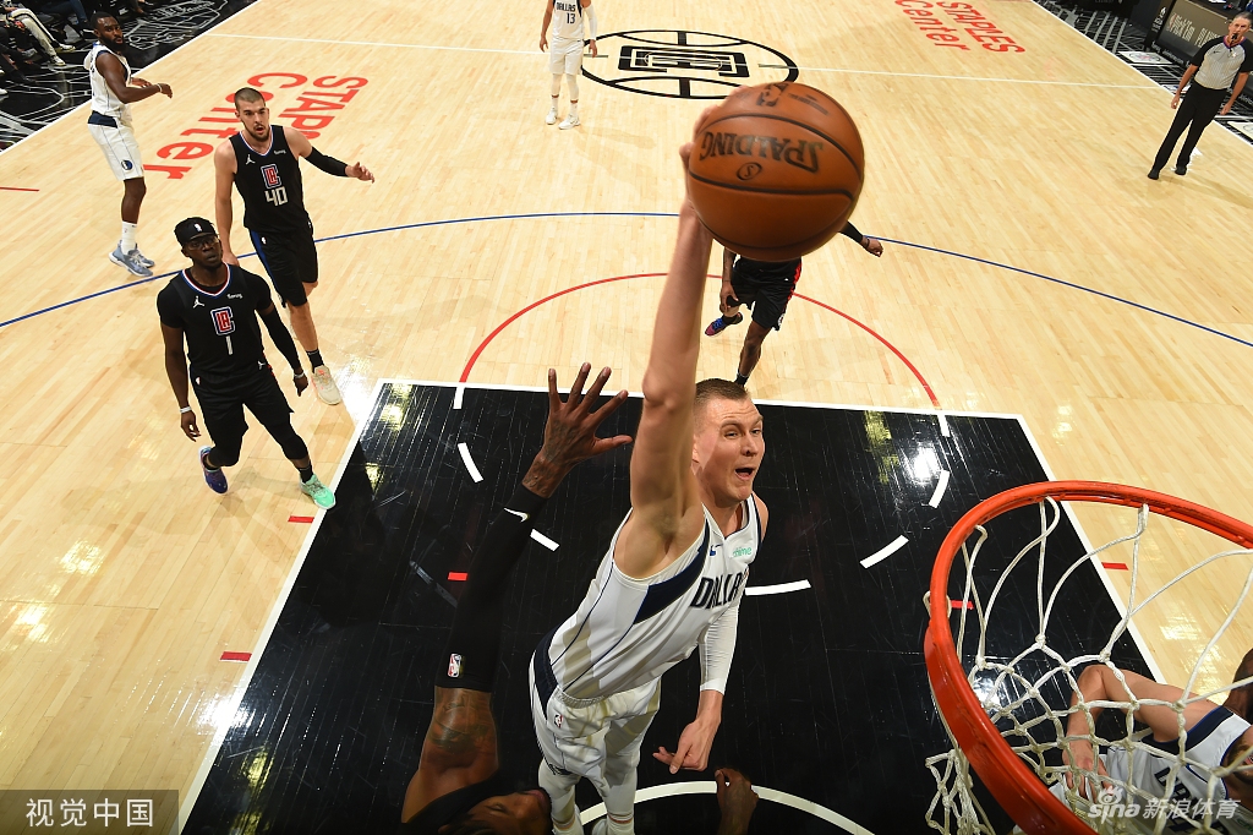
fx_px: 765
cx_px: 626
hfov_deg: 78.6
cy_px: 418
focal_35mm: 22
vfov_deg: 57.2
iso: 500
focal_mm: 22
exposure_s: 1/250
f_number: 7.1
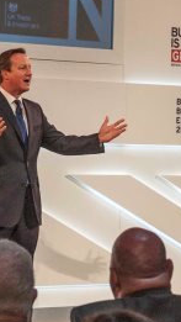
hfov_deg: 8.7
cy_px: 110
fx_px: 1151
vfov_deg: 15.9
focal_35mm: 135
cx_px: -121
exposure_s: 1/160
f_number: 4.5
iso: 1000
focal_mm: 35
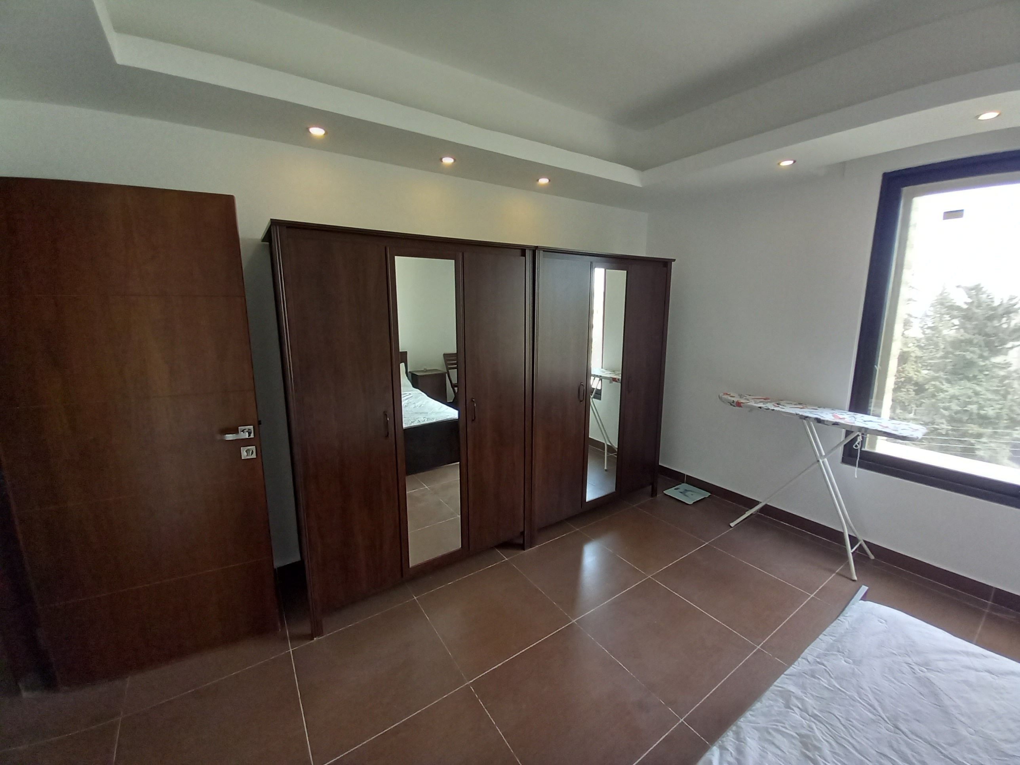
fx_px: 383
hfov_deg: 106.2
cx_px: 510
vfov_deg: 89.9
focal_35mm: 13
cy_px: 382
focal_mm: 1.13
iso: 80
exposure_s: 1/50
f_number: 2.2
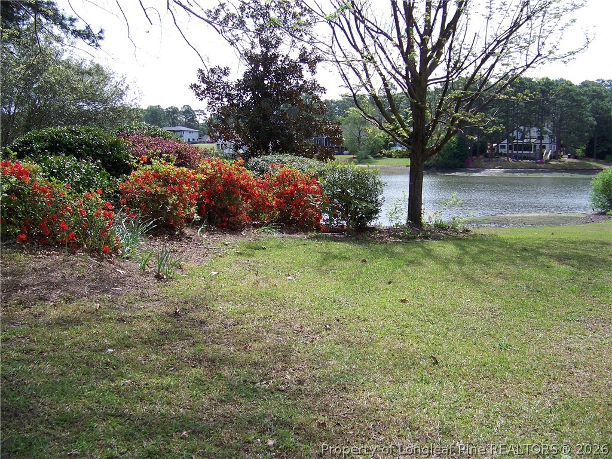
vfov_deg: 39.7
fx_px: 636
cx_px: 306
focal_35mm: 36
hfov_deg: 51.4
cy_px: 230
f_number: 2.8
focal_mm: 5.85
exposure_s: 1/400
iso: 64
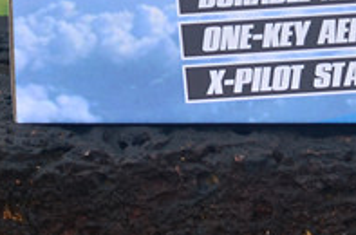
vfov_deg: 3.2
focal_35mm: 426
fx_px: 4199
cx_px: 365
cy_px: -185
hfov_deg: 4.8
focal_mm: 70
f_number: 5.6
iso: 200
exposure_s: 1/50
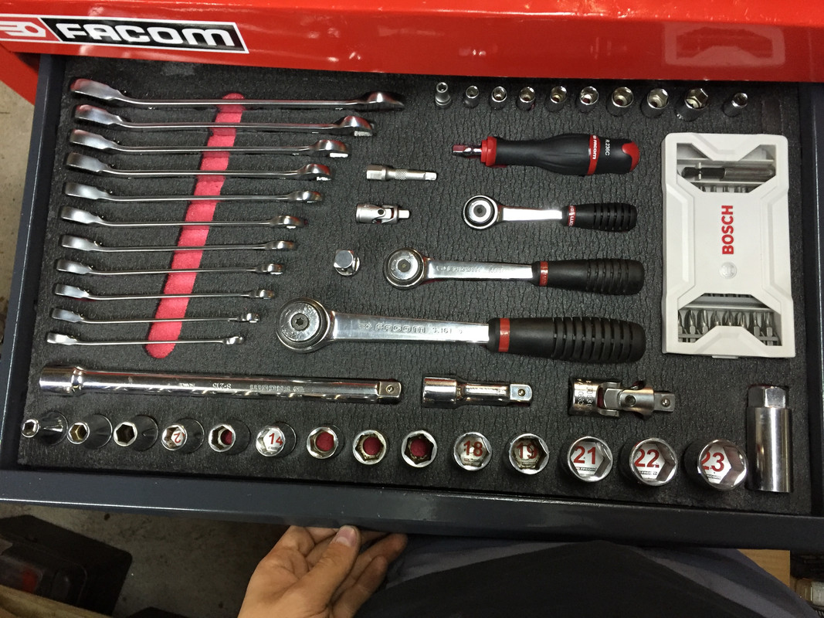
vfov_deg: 48.2
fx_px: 690
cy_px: 309
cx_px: 412
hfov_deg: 61.7
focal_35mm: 29
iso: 200
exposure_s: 1/33
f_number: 2.2
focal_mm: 4.15
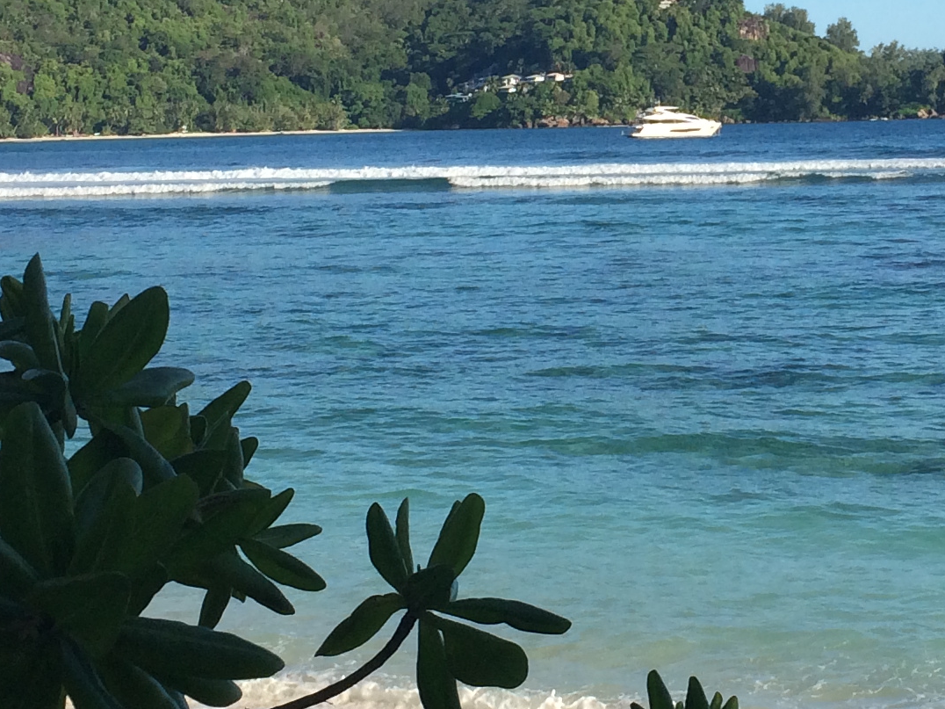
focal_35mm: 91
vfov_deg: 16.0
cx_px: 775
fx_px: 2484
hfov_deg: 21.2
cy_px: 69
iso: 40
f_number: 2.2
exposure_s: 1/2053
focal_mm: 4.12
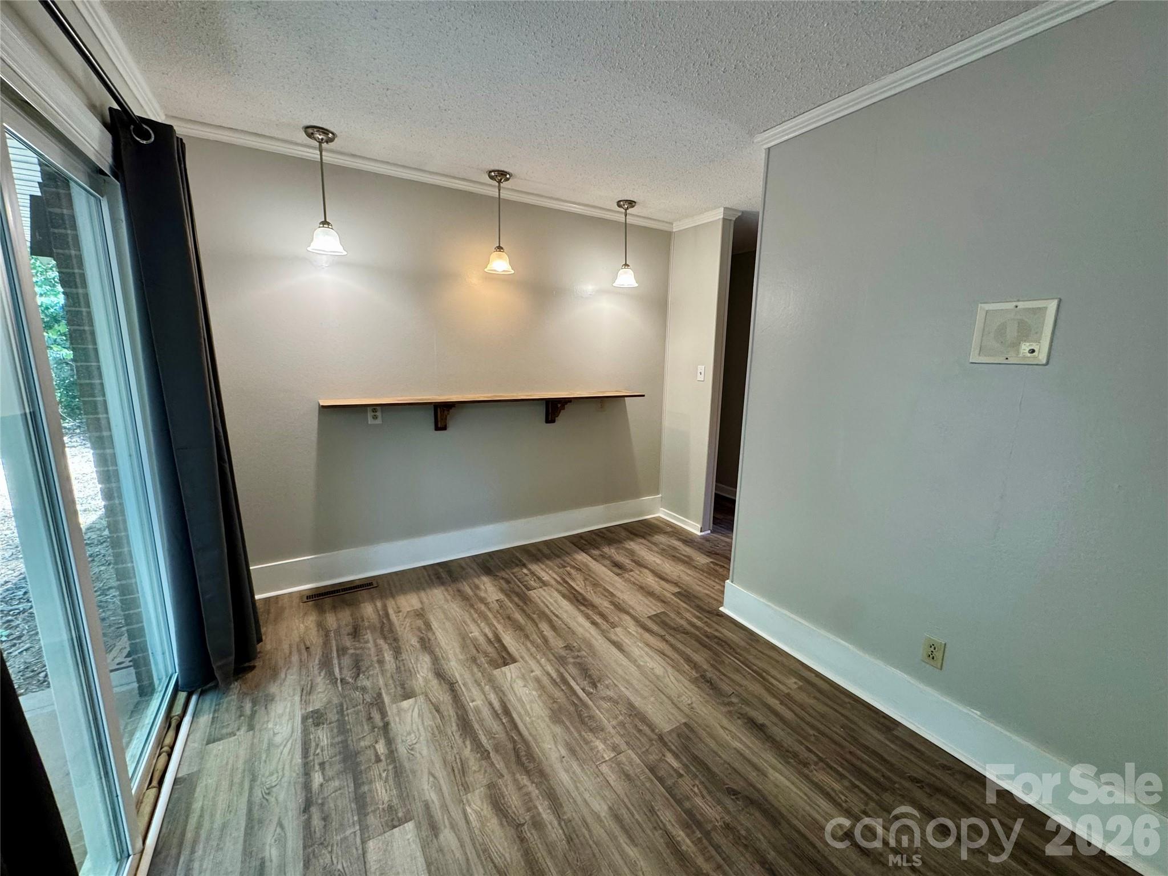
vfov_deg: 85.7
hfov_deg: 102.1
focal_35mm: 14
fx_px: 472
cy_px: 438
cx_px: 584
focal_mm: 2.22
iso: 200
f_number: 2.2
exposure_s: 1/60
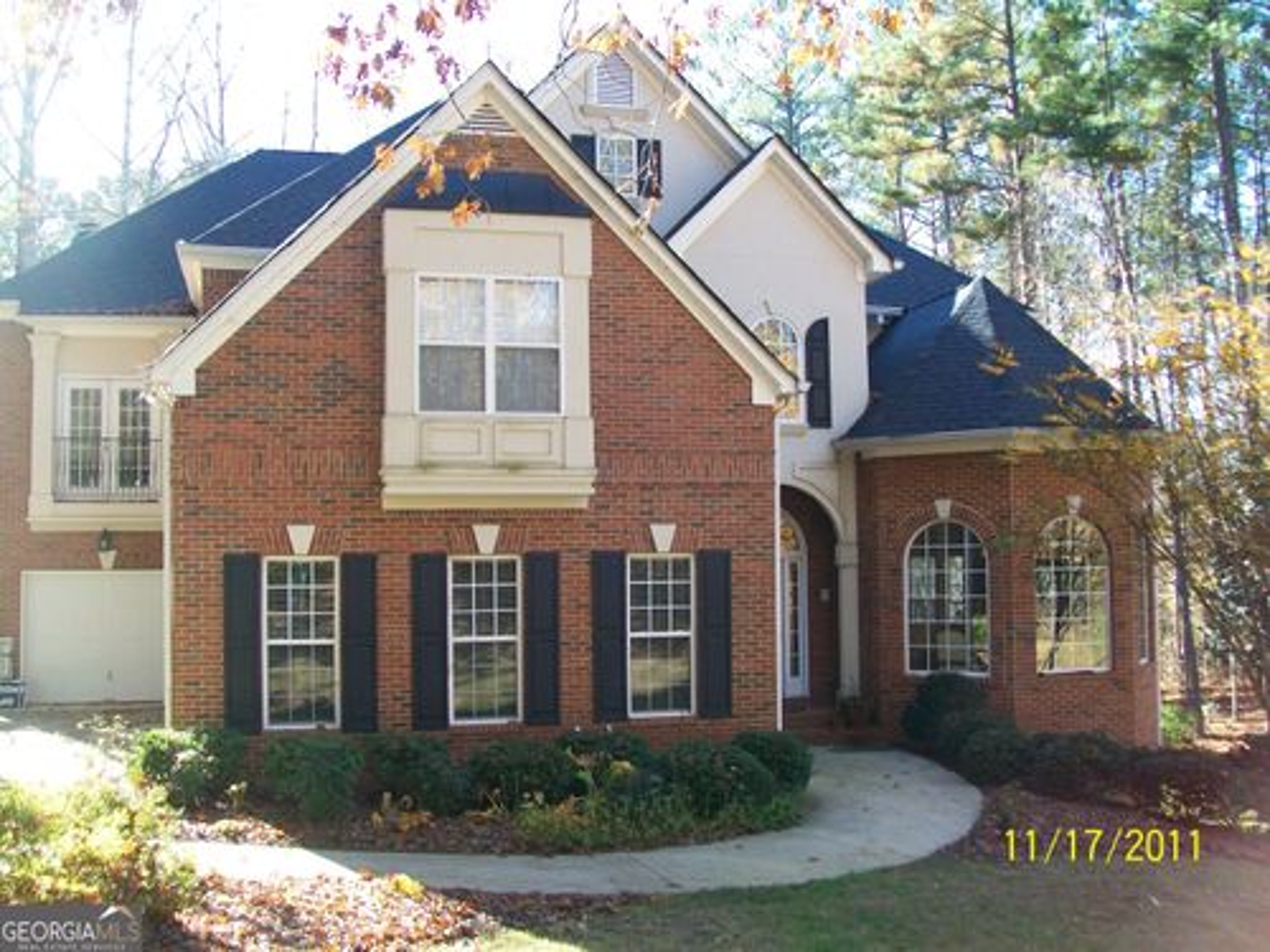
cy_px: 476
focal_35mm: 36
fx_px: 1321
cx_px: 635
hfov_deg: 51.4
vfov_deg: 39.7
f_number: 2.7
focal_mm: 6
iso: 64
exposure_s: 1/80
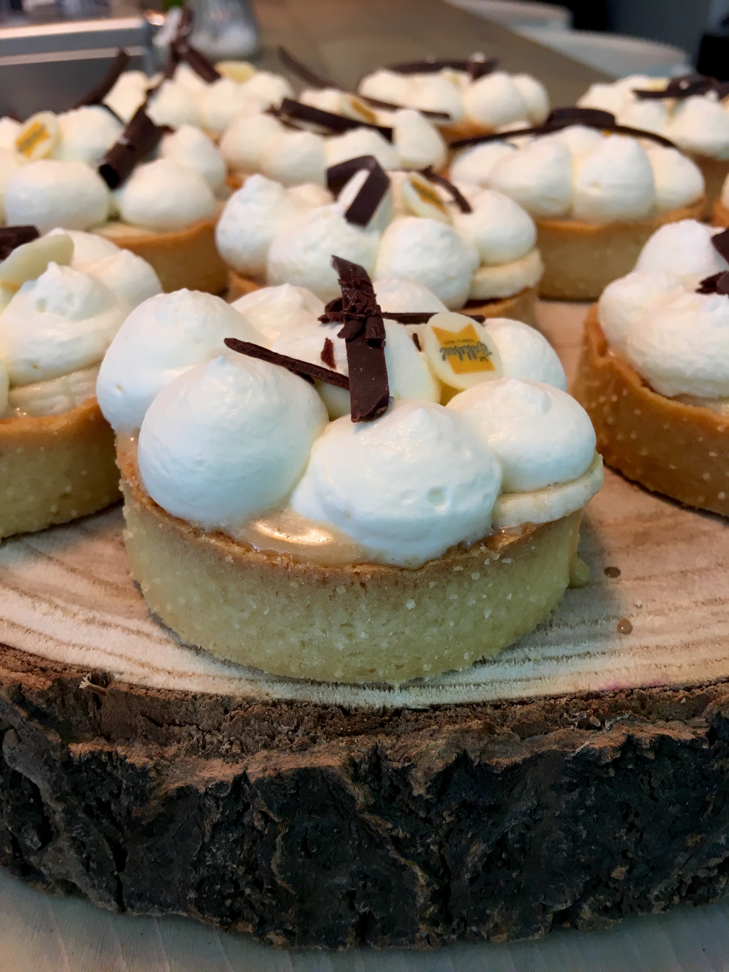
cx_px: 364
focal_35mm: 29
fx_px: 814
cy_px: 486
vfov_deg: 61.7
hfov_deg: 48.2
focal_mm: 4.15
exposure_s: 1/33
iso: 80
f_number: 2.2
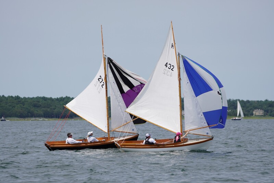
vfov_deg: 4.7
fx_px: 2237
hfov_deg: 7.0
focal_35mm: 294
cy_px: 92
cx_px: 137
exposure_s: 1/1250
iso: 160
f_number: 5.6
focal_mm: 196
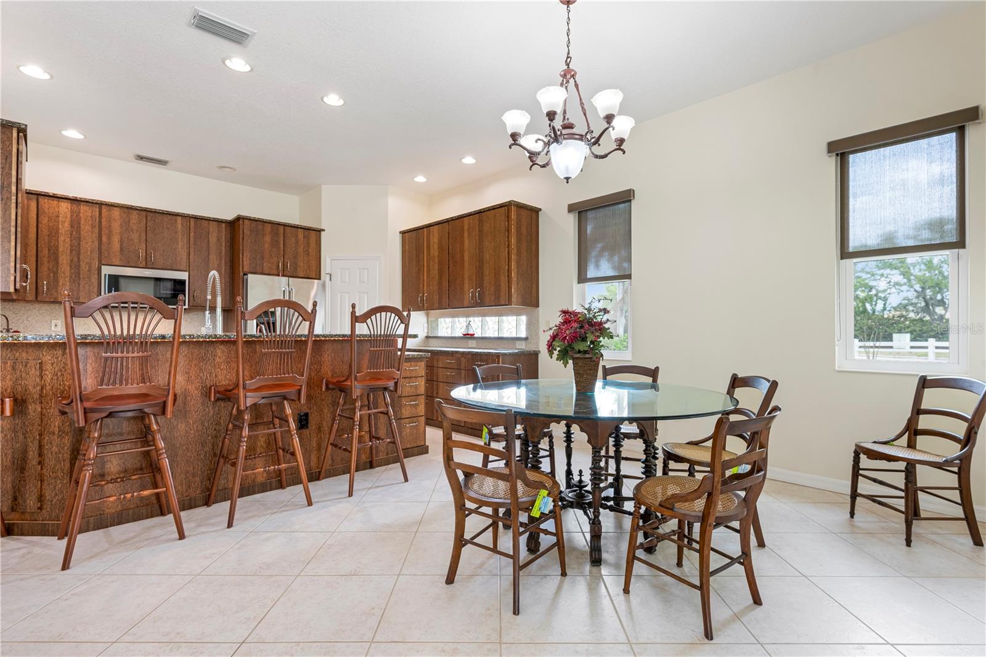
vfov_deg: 70.4
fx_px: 465
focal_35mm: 17
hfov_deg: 93.3
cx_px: 493
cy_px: 328
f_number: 8
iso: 400
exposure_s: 1/4
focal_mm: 17
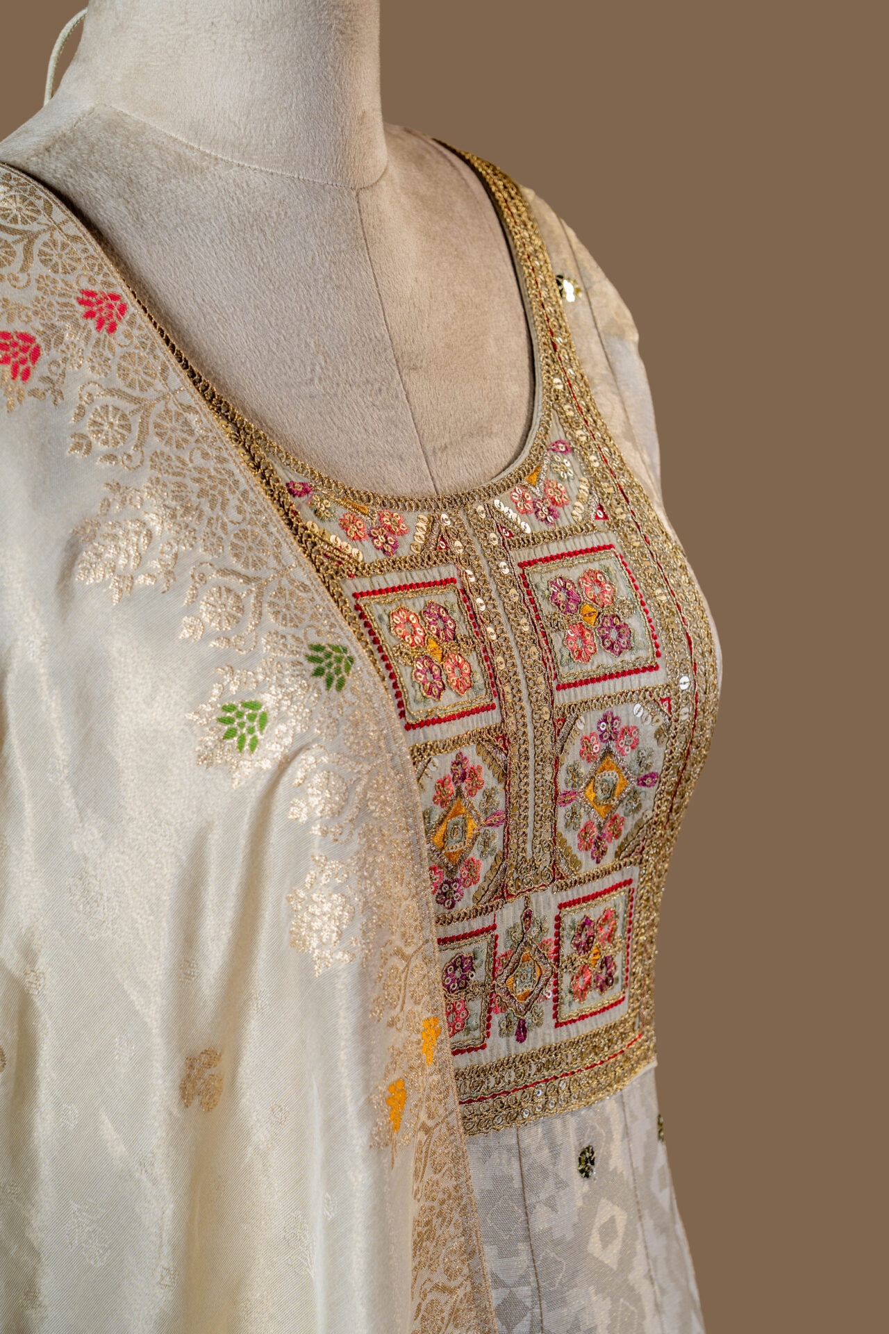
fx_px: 3037
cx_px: 444
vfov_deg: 24.8
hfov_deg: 16.7
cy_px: 667
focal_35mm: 82
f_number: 7.1
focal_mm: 82
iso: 100
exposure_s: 1/200
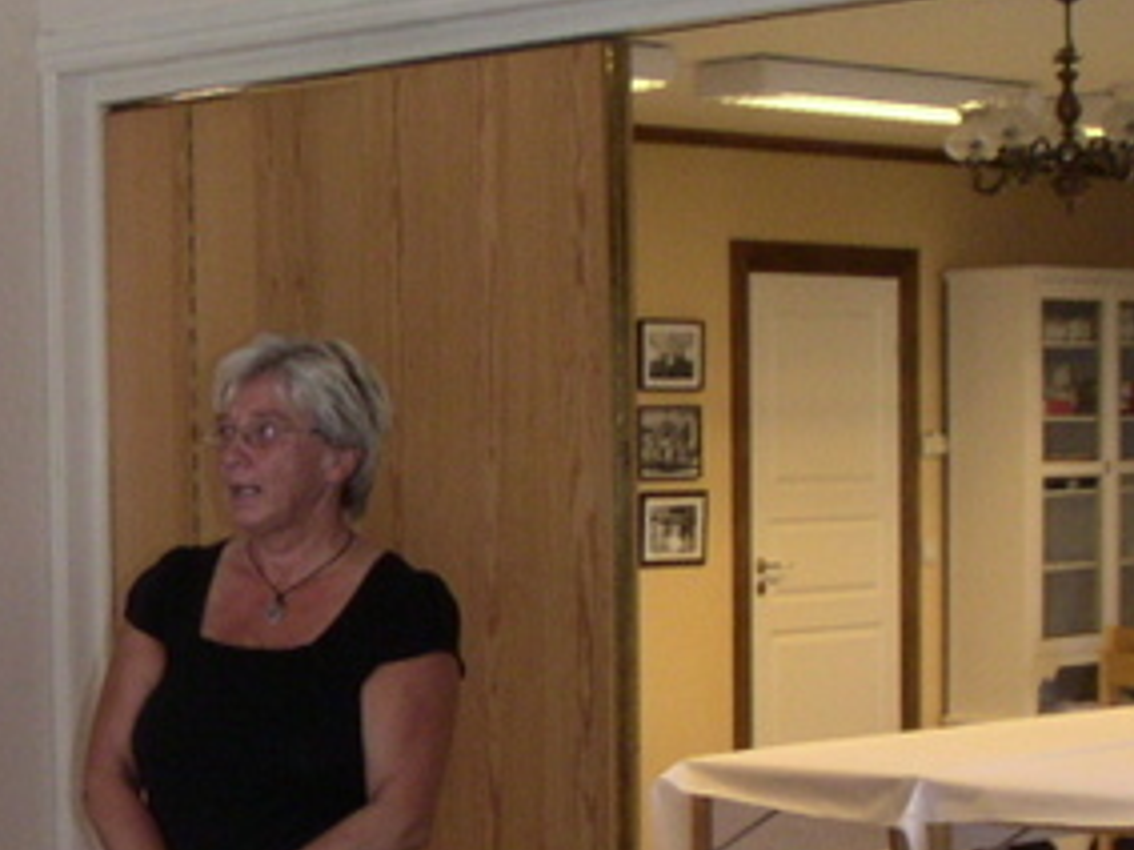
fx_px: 3078
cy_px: 652
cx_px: 92
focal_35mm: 94
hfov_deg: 20.4
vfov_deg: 15.6
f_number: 2.8
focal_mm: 6
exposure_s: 1/50
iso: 160
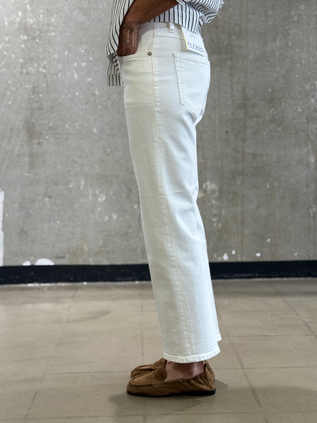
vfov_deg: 39.7
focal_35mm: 48
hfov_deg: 30.3
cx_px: 158
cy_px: 212
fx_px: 586
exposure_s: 1/121
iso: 50
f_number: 1.78
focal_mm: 6.76
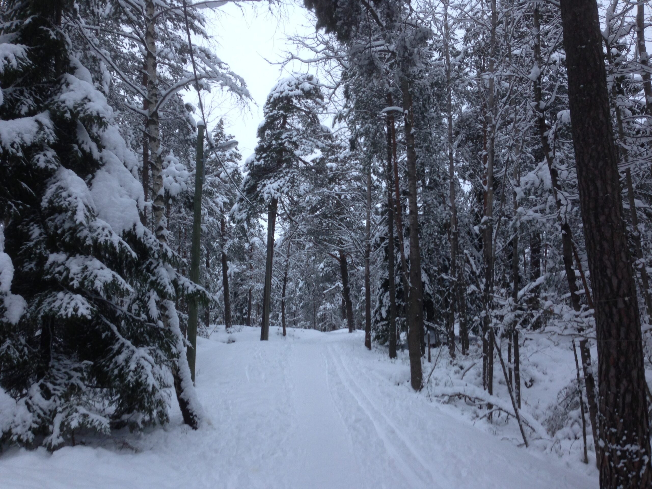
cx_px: 326
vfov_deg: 42.9
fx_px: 622
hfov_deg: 55.4
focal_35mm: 33
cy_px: 244
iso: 50
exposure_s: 1/20
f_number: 2.4
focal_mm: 4.12
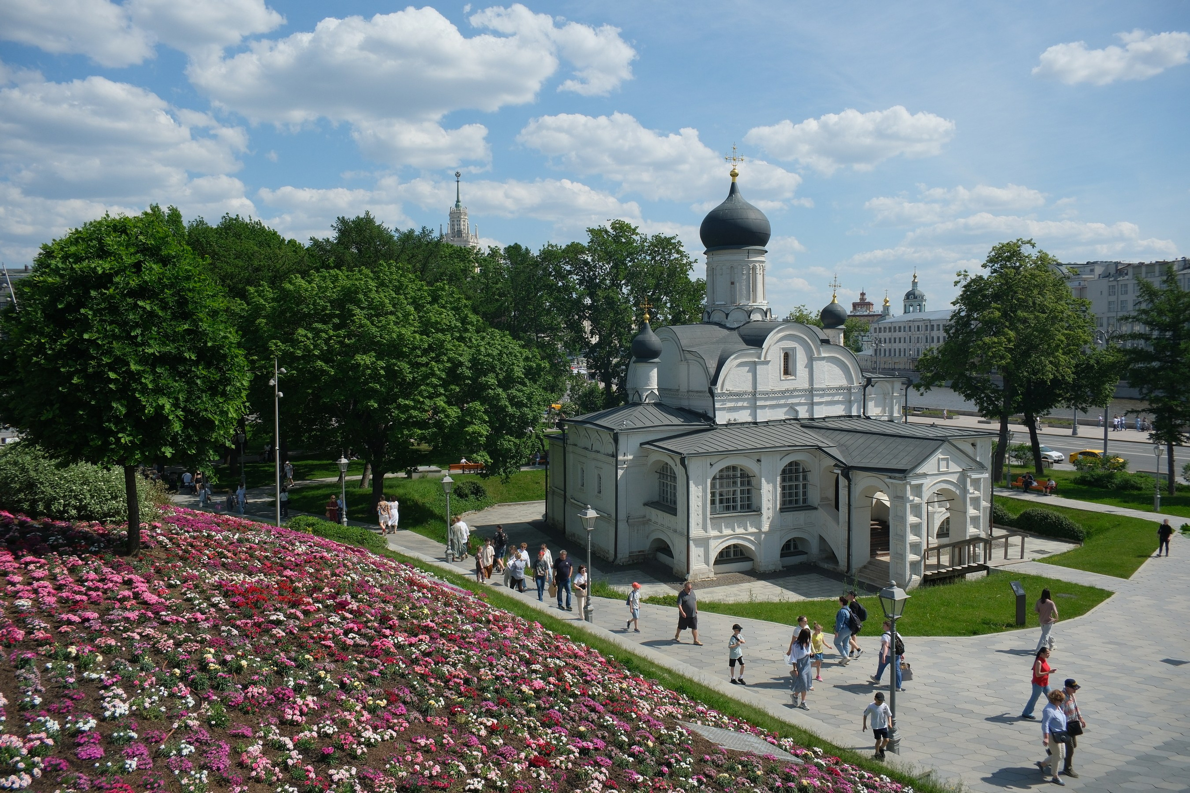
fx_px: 892
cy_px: 396
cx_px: 595
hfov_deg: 67.4
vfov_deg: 47.9
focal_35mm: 27
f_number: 8
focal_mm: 18
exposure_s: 1/850
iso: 320
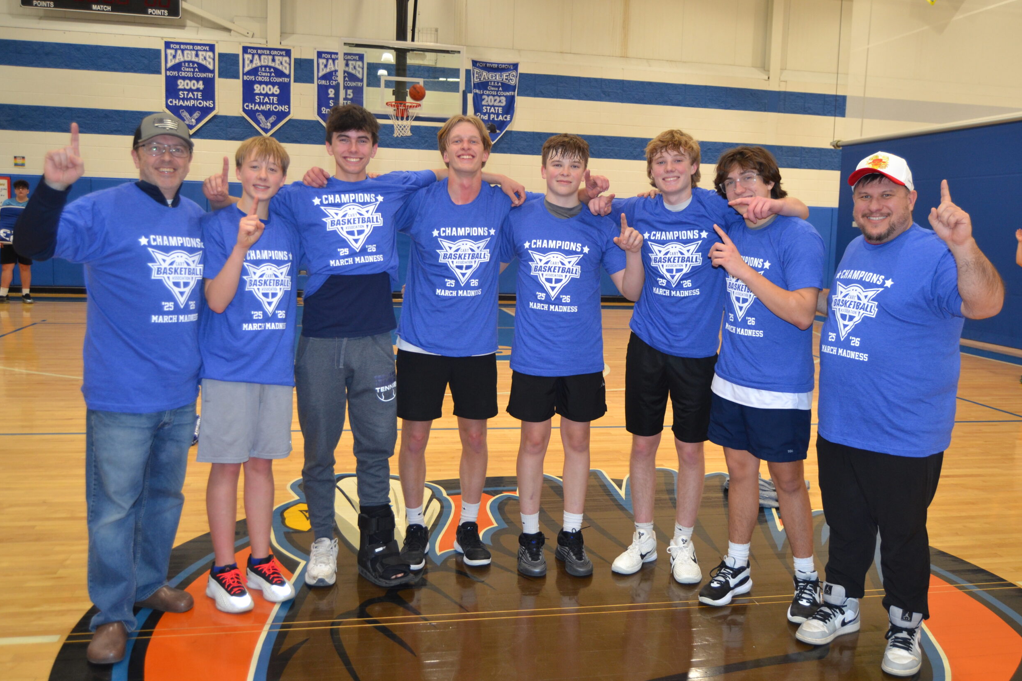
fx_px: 880
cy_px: 335
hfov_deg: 60.3
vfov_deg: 42.3
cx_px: 527
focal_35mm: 31
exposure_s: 1/60
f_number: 3.5
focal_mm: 20
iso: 640
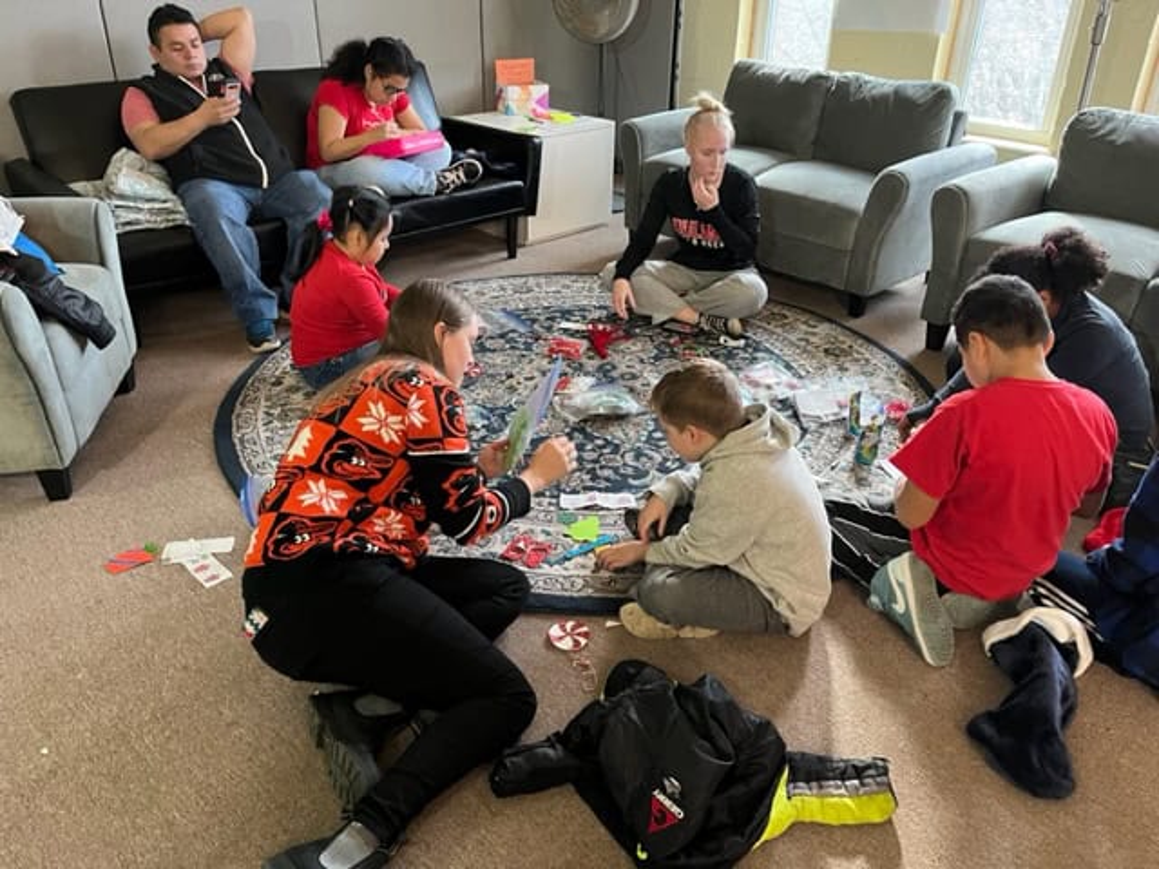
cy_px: 434
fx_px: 871
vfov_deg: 53.1
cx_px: 580
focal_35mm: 26
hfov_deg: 67.3
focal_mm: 5.1
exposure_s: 1/40
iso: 400
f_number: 1.6
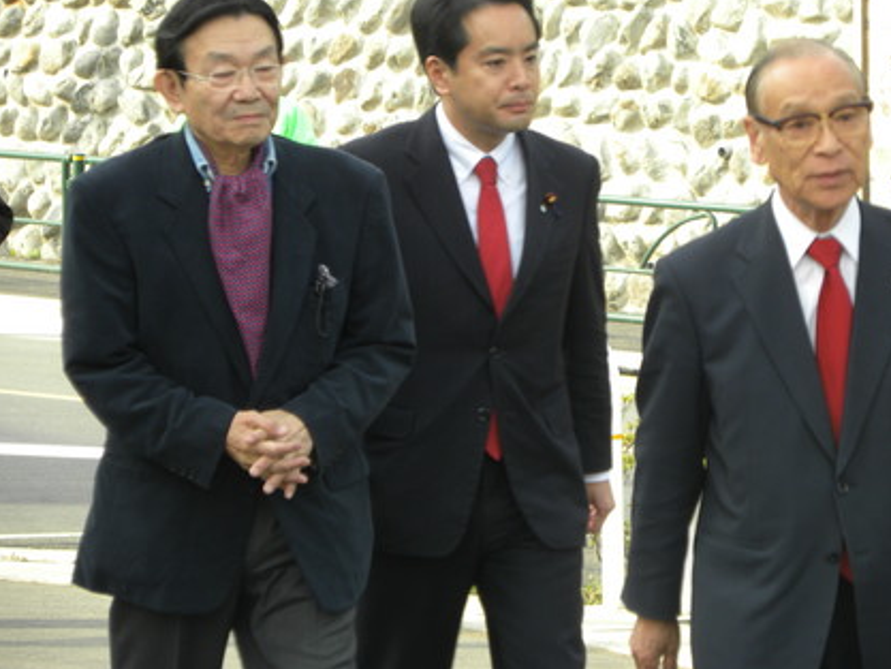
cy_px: 286
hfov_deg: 5.9
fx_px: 8625
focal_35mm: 335
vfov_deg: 4.4
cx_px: 506
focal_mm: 51.8
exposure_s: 1/81.4
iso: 64
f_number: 4.5
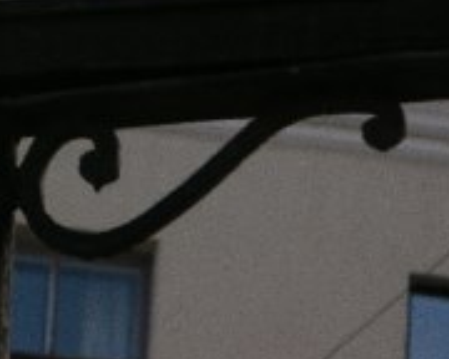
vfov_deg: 2.7
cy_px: -155
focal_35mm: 574
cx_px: -106
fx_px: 7628
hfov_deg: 3.4
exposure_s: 1/150
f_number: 5.6
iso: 50
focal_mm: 44.7
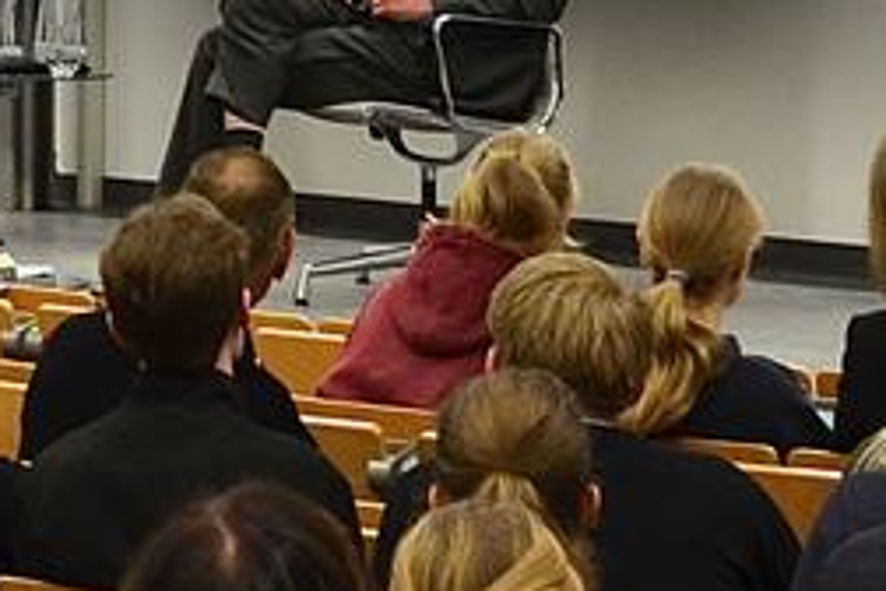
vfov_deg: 9.4
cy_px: -158
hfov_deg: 14.3
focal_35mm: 143
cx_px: 197
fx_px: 3519
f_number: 4
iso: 450
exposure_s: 1/60
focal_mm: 24
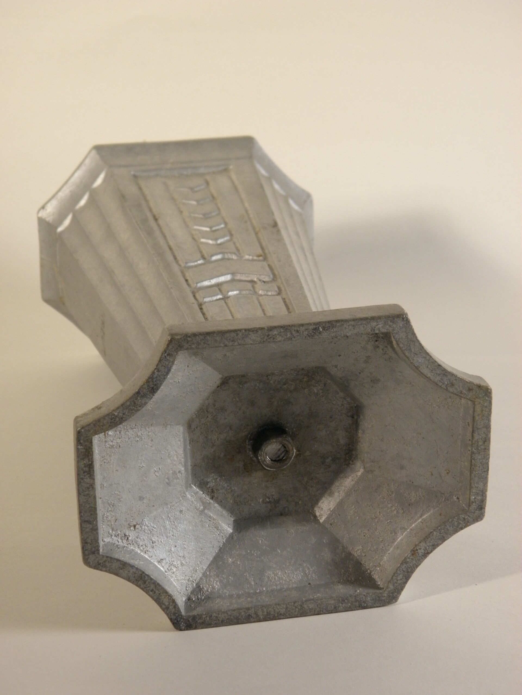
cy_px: 348
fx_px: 1367
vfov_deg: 28.6
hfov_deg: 21.6
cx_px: 261
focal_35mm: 68
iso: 200
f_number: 4.3
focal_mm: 12.2
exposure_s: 1/30
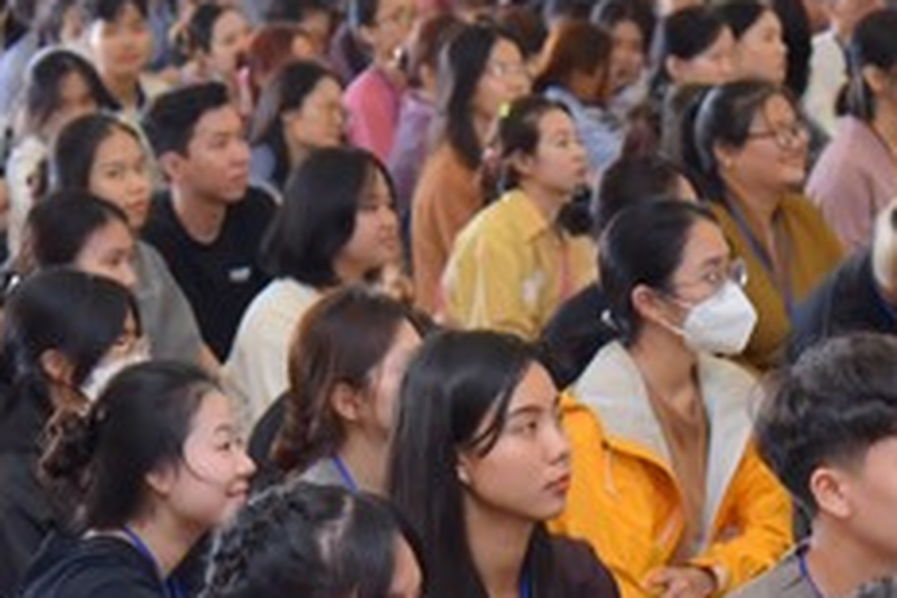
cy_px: 553
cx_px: 330
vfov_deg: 8.4
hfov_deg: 12.6
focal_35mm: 163
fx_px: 4061
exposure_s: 1/100
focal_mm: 58
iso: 1250
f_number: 5
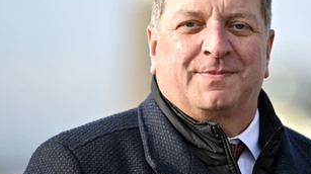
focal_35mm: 308
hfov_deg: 7.0
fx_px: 2537
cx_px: 210
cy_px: 74
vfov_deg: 3.9
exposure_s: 1/400
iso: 50
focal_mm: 200
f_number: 2.8
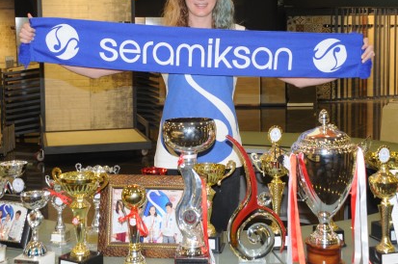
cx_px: 214
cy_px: 85
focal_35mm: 65
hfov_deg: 31.1
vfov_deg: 20.9
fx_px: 714
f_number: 4.5
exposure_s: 1/60
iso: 640
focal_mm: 31
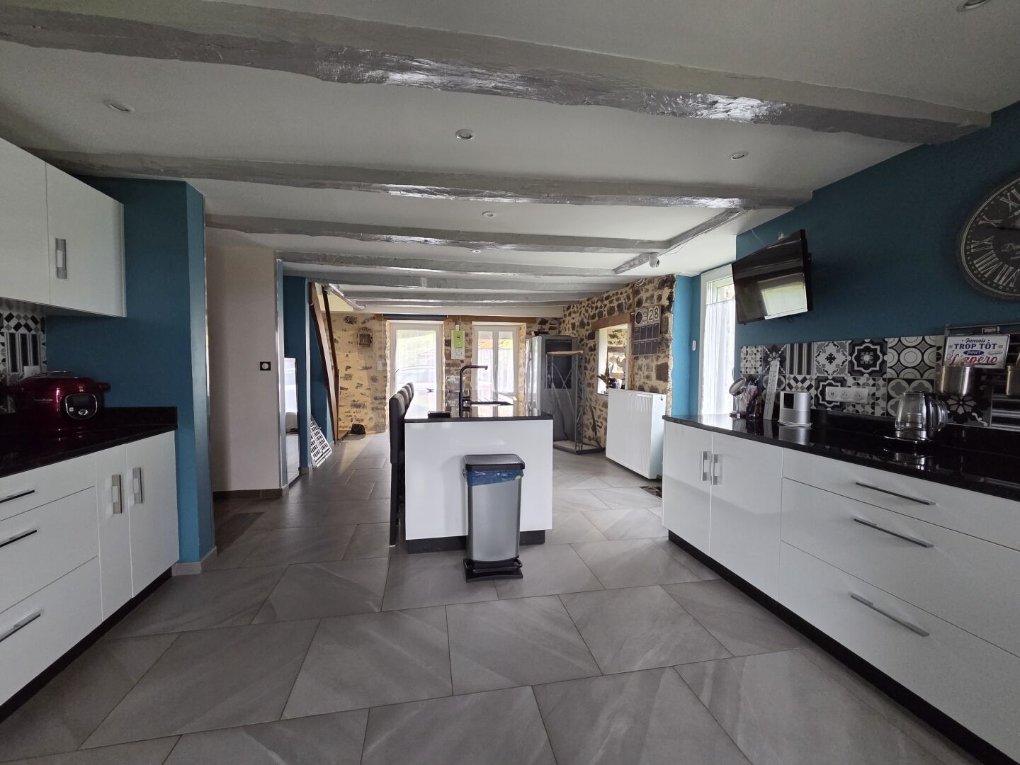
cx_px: 510
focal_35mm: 13
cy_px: 382
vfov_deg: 89.9
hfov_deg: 106.2
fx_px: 383
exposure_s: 1/50
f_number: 2.2
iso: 640
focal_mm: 2.2
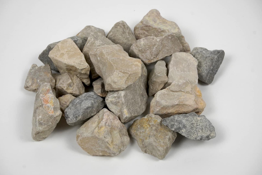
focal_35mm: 70
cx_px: 131
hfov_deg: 28.6
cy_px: 88
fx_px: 513
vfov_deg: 19.4
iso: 800
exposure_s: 1/160
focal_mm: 47
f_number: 11
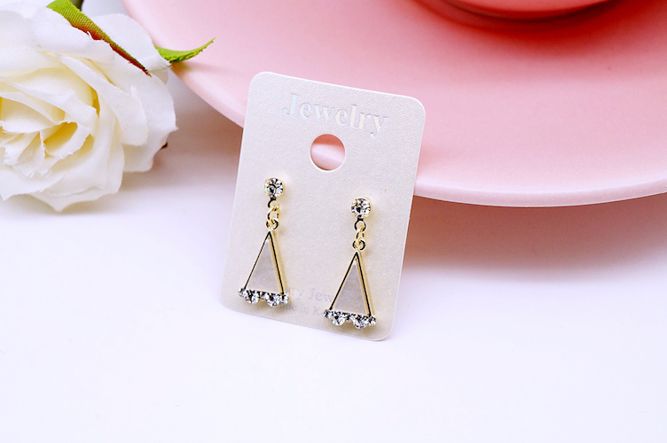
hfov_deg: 24.6
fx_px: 1527
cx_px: 334
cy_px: 222
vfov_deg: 16.5
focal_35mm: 82
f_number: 9
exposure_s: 1/250
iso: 800
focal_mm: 55
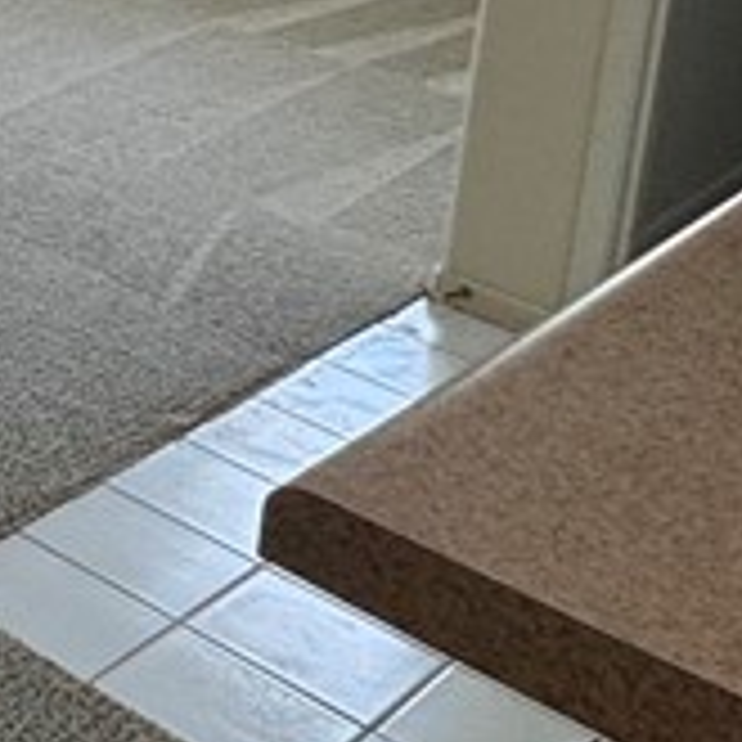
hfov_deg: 15.3
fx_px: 1867
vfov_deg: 19.6
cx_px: -940
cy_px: -369
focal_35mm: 77
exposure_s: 1/120
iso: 80
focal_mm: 2.22
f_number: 2.2
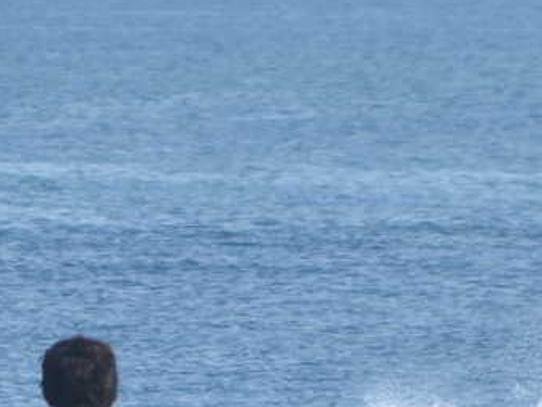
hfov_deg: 1.5
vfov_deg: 1.1
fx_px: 21145
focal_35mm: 1350
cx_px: 504
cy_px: 413
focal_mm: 200
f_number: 7.1
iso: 250
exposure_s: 1/800
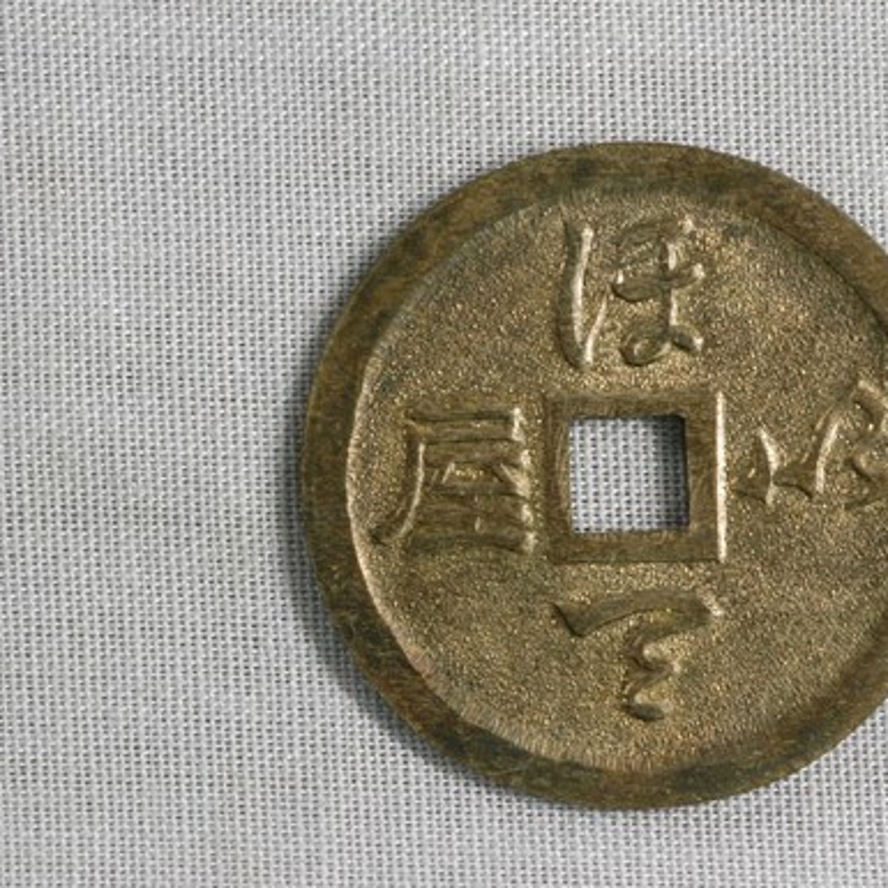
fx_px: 3686
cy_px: 472
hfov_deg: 13.7
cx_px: 602
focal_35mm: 127
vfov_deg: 13.7
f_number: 10
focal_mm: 60
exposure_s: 1/13
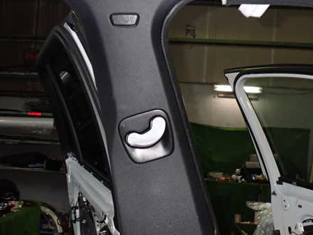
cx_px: 149
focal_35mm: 40
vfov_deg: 36.0
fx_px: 362
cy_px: 129
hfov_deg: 46.8
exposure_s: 1/30
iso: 800
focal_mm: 5.4
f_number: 6.3
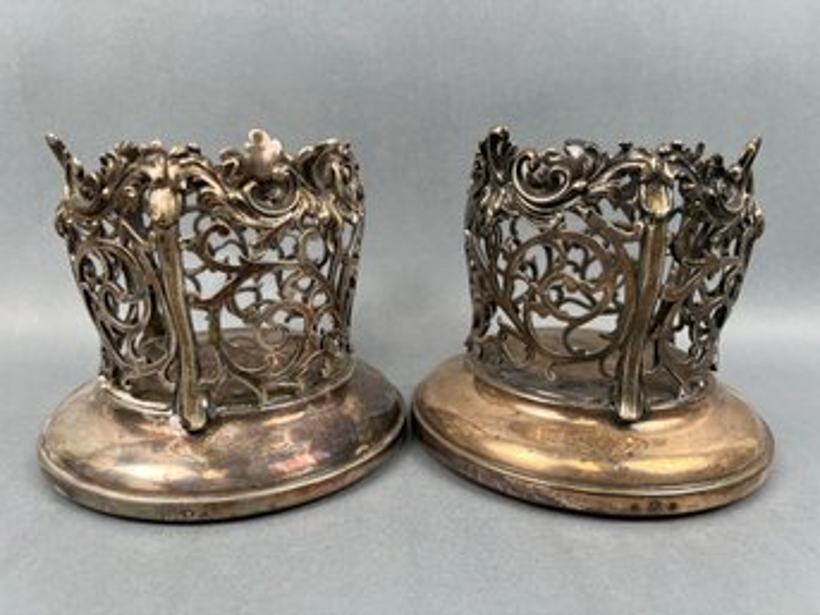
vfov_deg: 53.0
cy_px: 308
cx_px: 410
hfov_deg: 67.3
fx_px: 616
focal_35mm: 26
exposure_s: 1/120
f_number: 1.5
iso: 64
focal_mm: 5.7
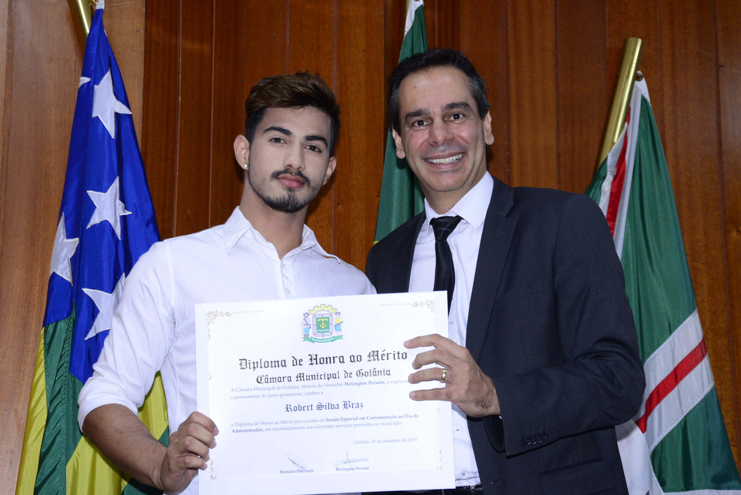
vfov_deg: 17.5
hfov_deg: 26.0
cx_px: 370
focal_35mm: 78
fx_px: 1606
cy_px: 248
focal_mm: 78
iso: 2500
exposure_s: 1/125
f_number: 6.3
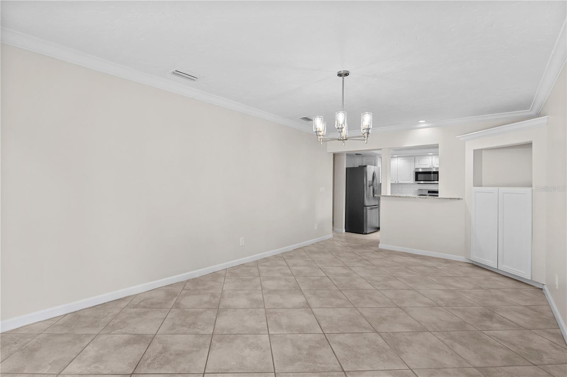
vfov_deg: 73.6
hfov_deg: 96.8
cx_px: 284
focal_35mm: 16
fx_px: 252
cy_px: 188
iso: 320
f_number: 10
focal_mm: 16
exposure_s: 1/10
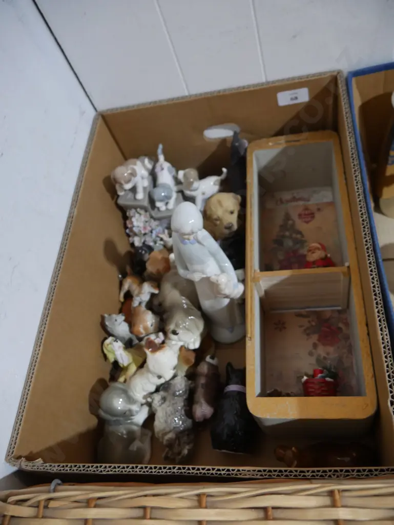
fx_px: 425
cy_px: 262
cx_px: 197
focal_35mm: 28
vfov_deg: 63.4
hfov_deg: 49.8
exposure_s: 1/60
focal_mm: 14
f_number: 3.5
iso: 1250
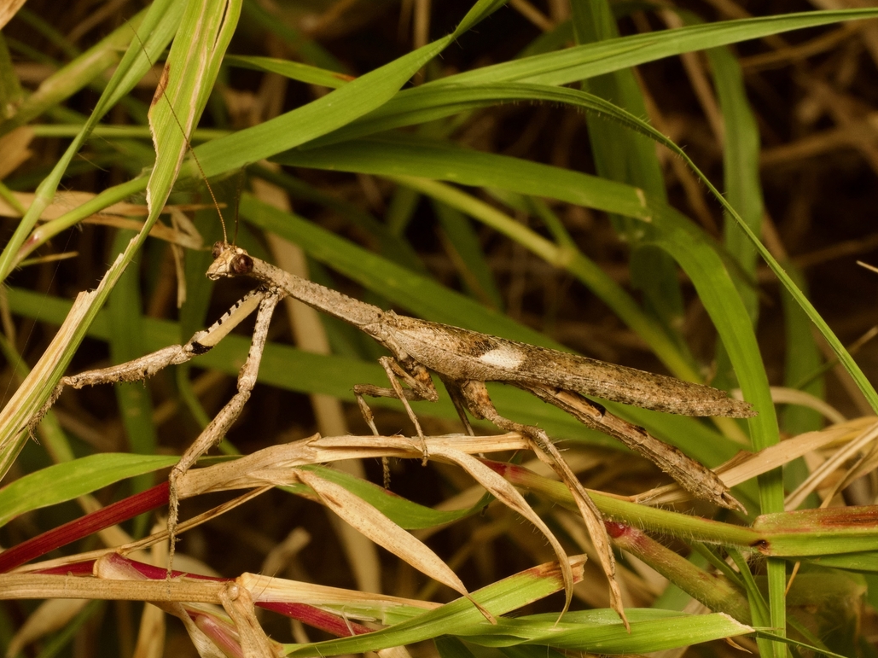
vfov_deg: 11.1
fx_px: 3372
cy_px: 344
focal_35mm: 133
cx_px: 397
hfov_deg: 14.8
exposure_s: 1/60
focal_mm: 60
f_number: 13
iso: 400
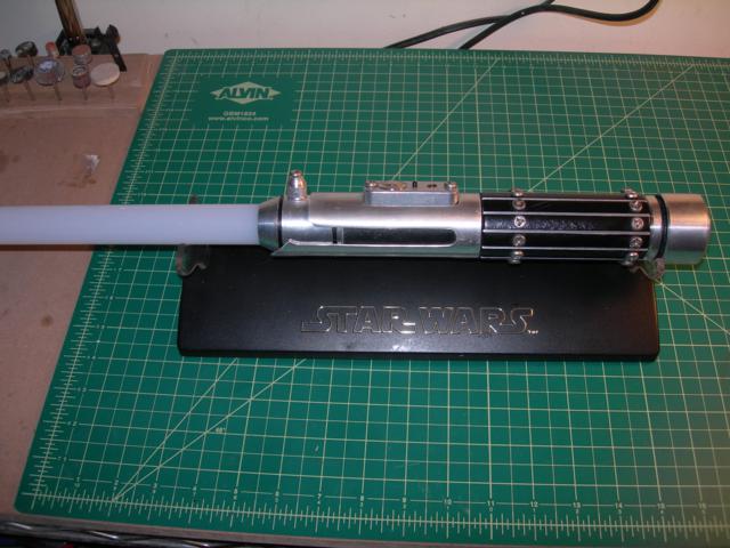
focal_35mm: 38
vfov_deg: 37.7
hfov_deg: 49.0
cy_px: 274
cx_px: 365
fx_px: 801
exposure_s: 1/60.1
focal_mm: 7.8
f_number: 2.8
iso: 50
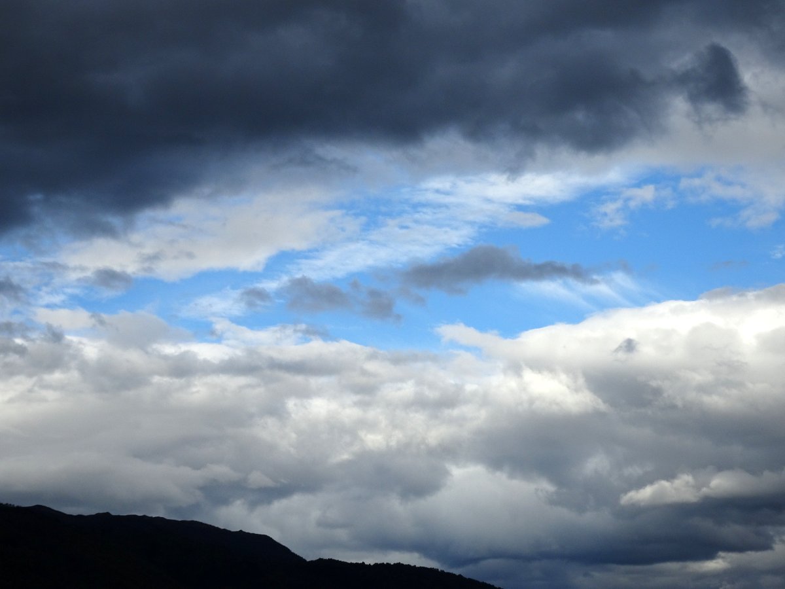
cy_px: 294
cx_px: 392
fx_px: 1814
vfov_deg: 18.4
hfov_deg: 24.4
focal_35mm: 80
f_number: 5
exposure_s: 1/800
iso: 80
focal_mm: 13.69
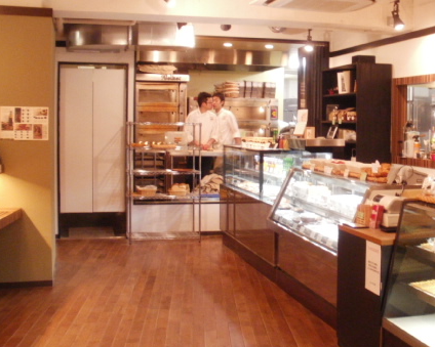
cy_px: 164
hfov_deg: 34.9
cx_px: 307
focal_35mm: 53
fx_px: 682
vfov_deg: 28.6
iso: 400
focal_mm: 6.3
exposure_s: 1/20
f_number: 3.5
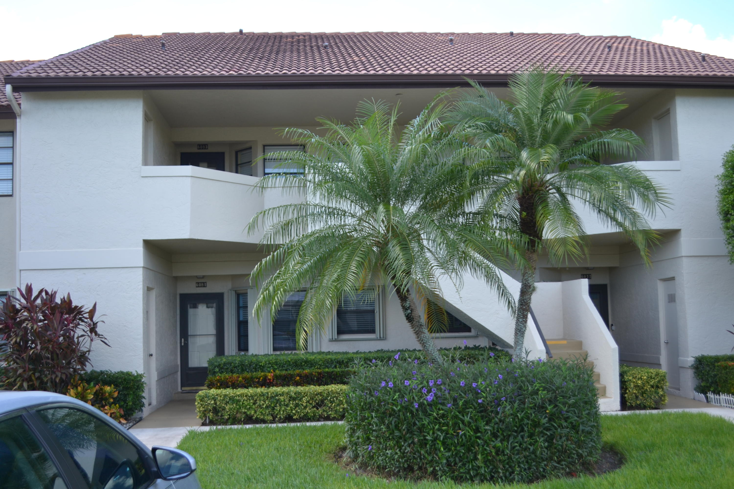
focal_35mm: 36
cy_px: 244
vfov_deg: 36.9
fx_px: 734
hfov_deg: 53.1
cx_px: 367
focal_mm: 24
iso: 100
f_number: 4
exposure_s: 1/160
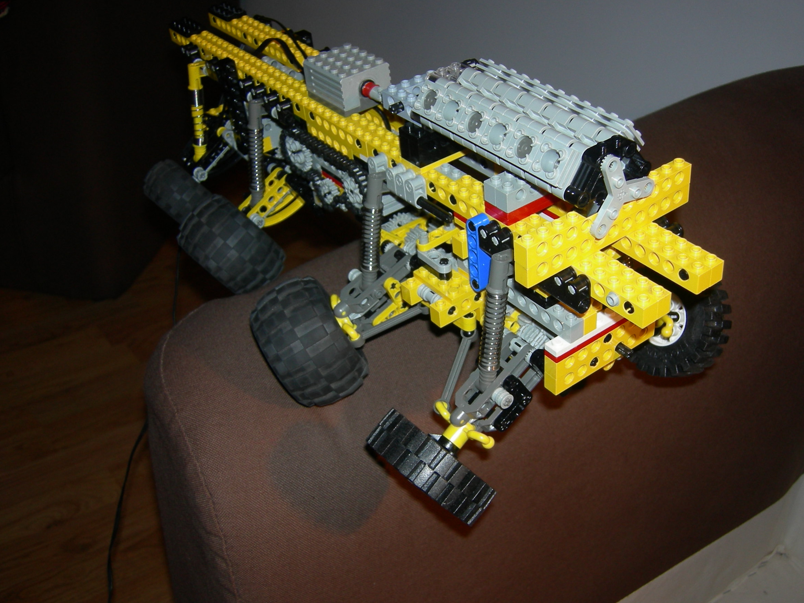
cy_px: 293
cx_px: 424
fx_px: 929
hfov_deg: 46.8
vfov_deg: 36.0
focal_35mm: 40
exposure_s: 1/60.1
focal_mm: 7.5
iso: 64
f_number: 2.7
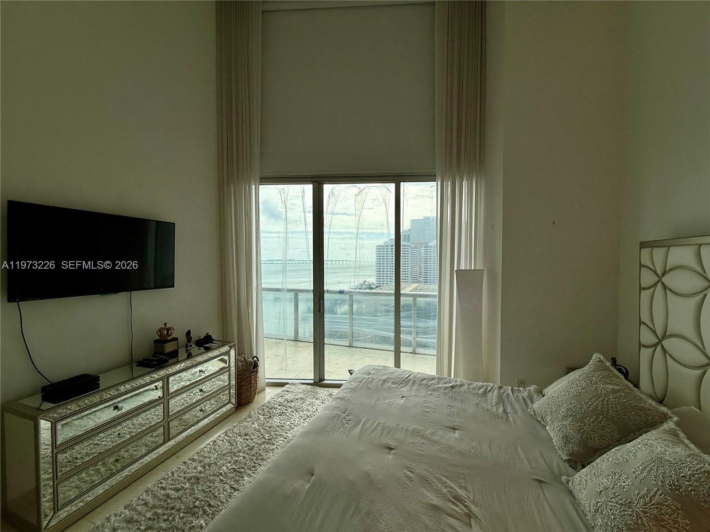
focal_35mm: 14
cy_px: 266
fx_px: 287
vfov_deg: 85.7
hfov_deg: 102.1
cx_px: 355
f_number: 2.2
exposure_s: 1/1167
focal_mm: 2.22
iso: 50
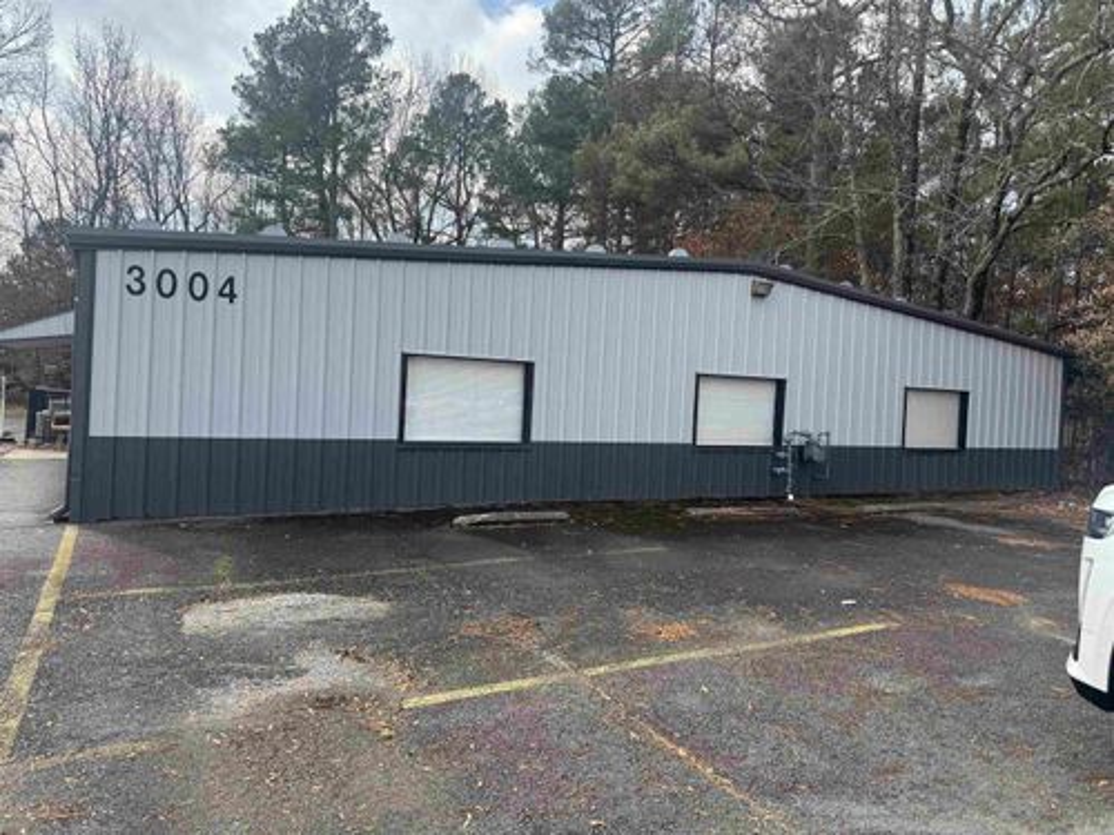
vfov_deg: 56.8
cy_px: 418
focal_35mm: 24
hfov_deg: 71.6
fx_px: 772
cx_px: 557
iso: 80
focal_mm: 6.76
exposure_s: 1/1721
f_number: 1.78
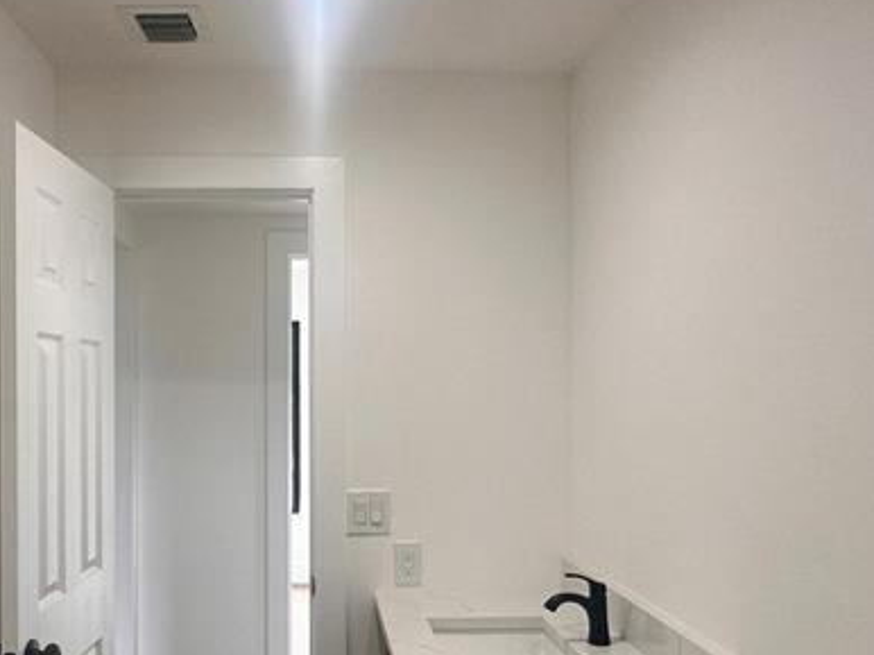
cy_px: 466
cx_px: 324
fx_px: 732
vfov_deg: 46.9
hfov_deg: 60.8
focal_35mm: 29
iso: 125
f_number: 2.2
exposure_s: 1/120
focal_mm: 2.22
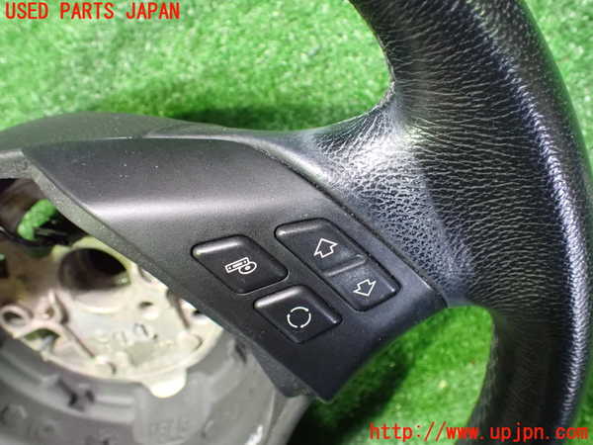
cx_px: 296
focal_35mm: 30
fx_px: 514
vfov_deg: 46.8
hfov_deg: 60.0
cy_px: 222
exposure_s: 1/30
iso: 1250
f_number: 2.3
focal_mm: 5.4
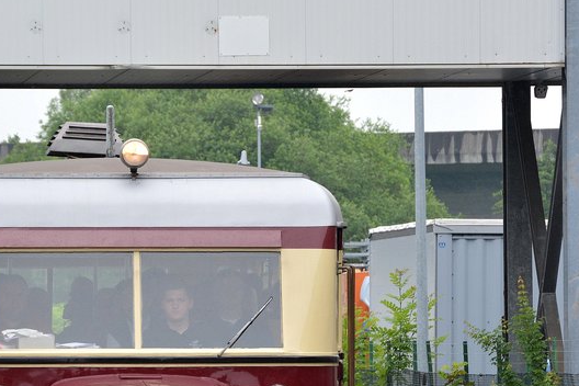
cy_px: 302
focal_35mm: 358
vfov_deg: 3.8
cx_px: 240
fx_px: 5760
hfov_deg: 5.8
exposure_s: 1/800
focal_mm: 105
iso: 400
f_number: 6.3
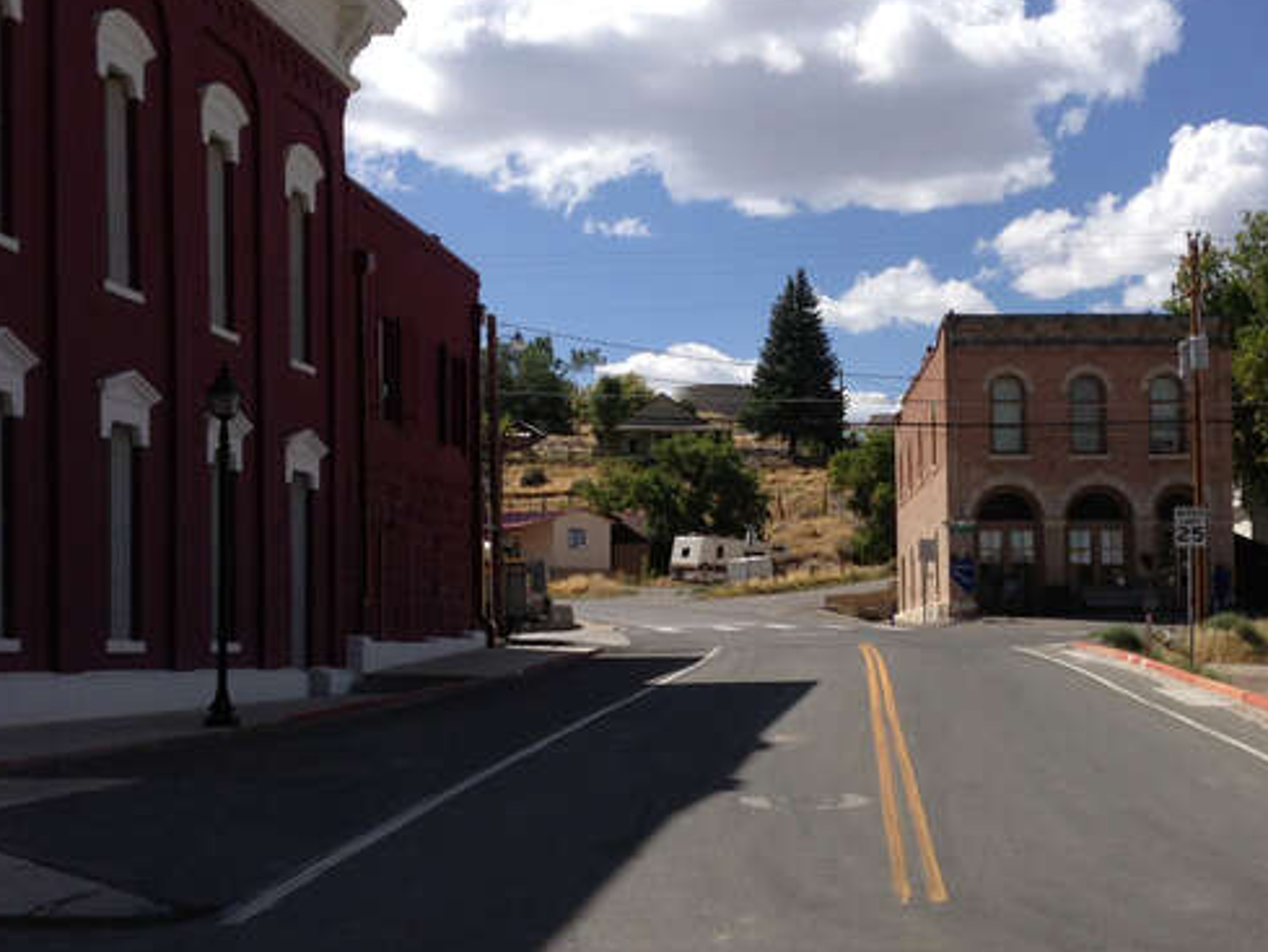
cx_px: 817
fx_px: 1979
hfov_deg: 35.3
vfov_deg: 27.0
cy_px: 576
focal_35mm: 54
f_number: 2.4
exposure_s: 1/2169
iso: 50
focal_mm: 4.13
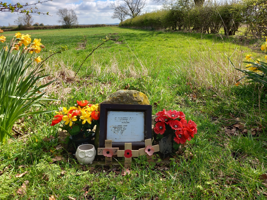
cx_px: 134
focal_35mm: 27
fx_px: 208
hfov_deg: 65.3
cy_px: 100
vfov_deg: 51.4
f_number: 1.8
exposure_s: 1/269
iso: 20
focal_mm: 4
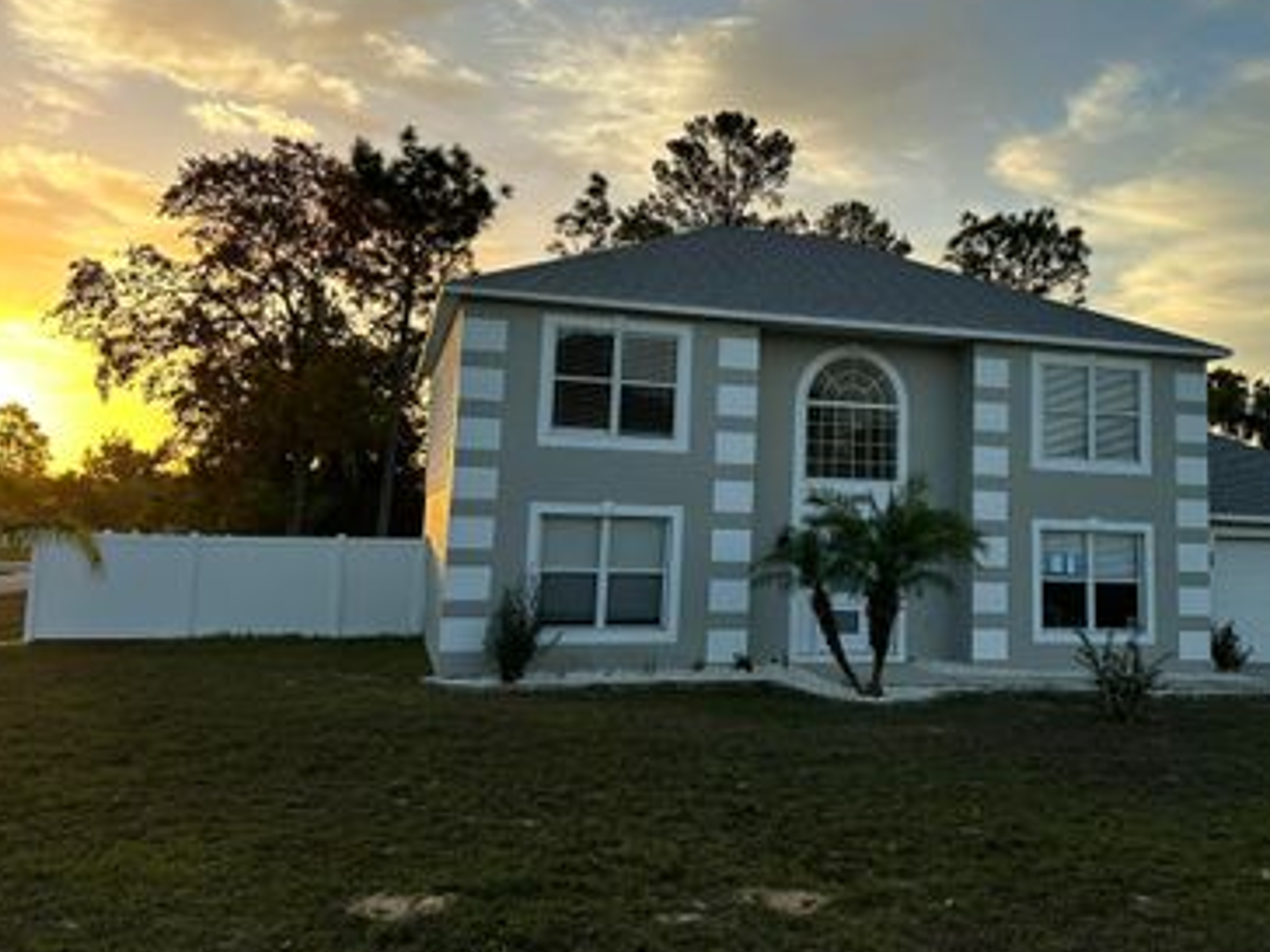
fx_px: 1211
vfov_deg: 42.7
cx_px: 795
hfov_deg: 54.7
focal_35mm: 33
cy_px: 378
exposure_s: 1/1157
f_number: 1.78
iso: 80
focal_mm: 6.86
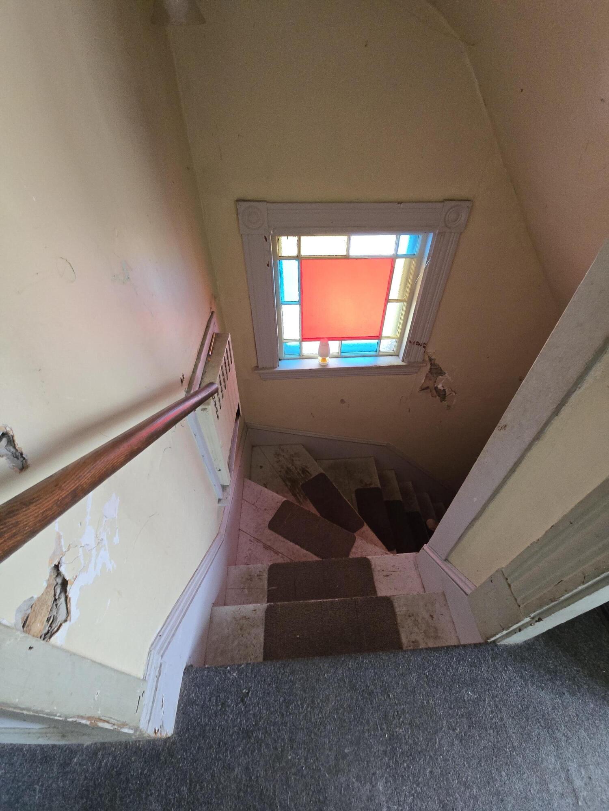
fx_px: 305
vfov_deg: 106.2
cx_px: 304
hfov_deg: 89.9
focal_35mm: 13
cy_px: 406
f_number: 2.2
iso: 320
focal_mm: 2.2
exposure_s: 1/60
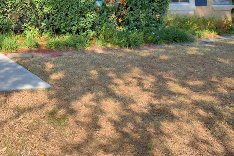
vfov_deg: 24.8
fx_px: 325
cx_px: -60
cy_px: -23
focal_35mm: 50
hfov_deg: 31.7
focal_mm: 13
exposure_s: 1/1000
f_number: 4.8
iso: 100
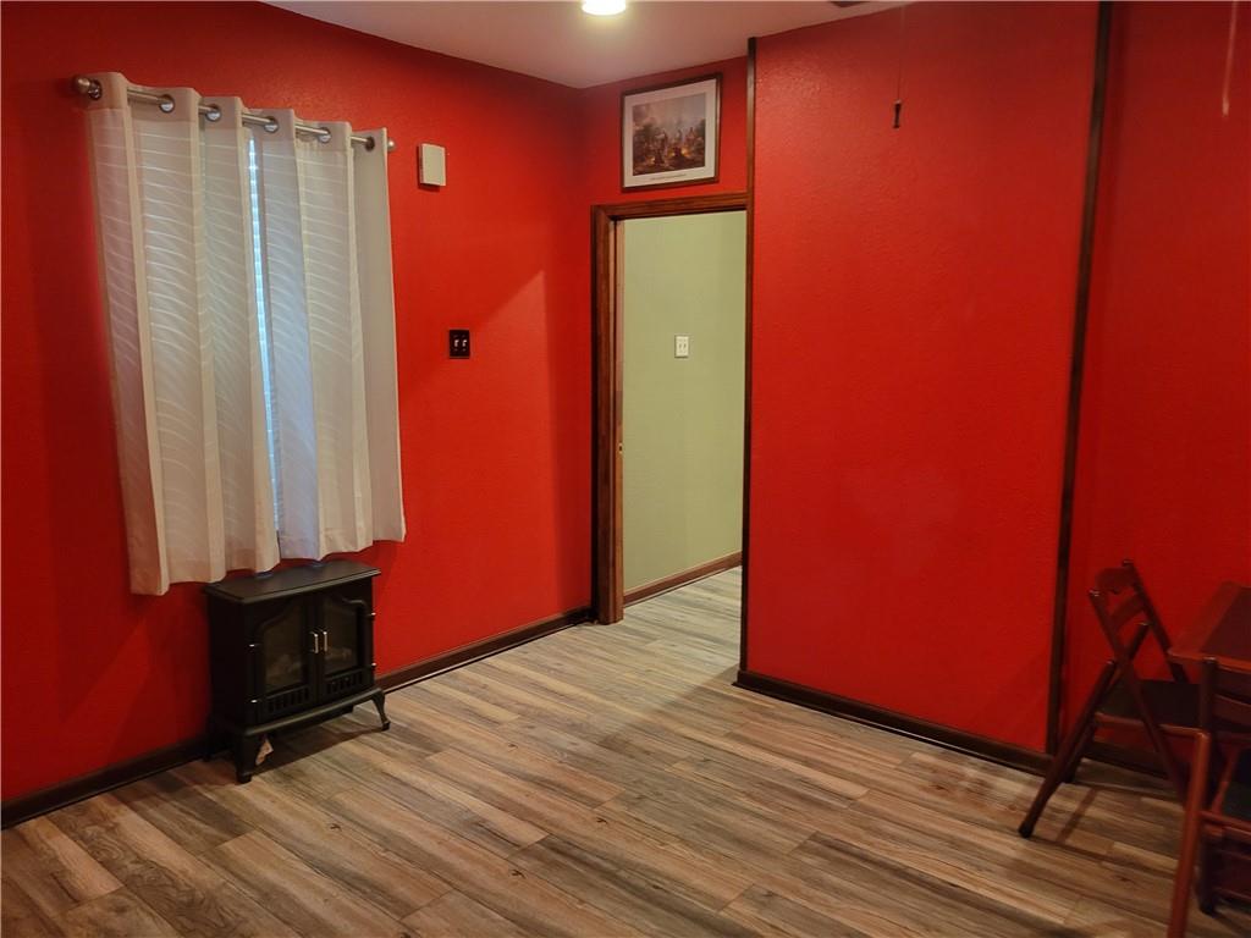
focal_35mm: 26
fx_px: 940
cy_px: 469
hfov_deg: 67.3
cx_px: 626
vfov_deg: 53.1
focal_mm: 5.4
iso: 500
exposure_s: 1/40
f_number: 1.8
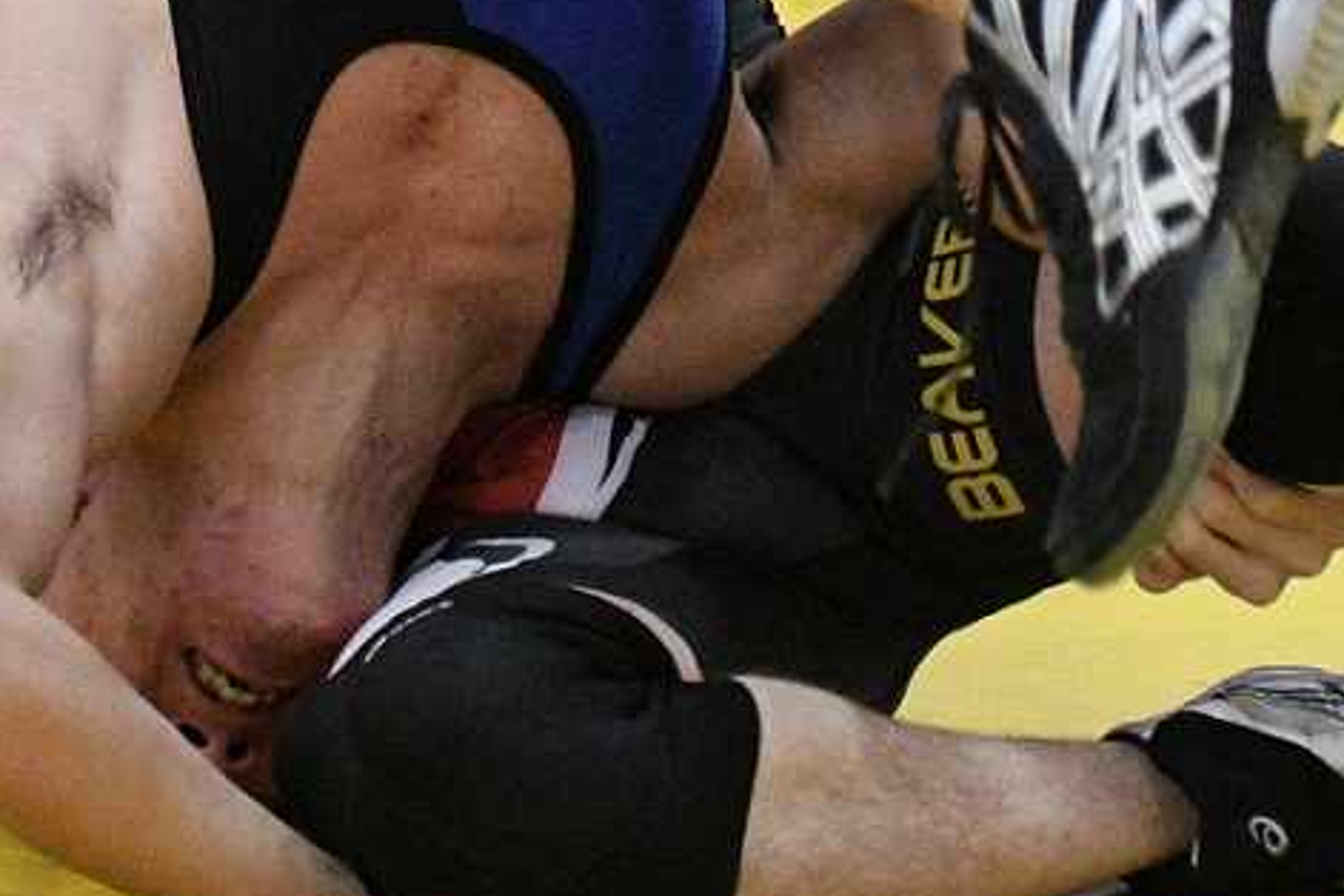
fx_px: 8959
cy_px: -46
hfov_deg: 8.6
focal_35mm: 240
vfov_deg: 5.7
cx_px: 758
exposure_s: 1/1000
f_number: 2.8
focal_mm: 70
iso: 5600
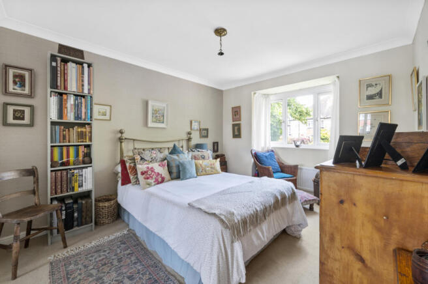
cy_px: 142
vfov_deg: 81.1
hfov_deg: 104.3
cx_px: 214
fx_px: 166
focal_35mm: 14
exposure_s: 2
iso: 250
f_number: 16
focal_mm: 14
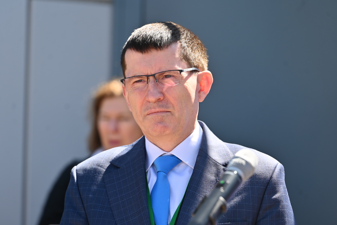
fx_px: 1685
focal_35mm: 180
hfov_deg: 11.4
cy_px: 112
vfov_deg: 7.6
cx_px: 168
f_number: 4.5
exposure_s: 1/250
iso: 100
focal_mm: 180
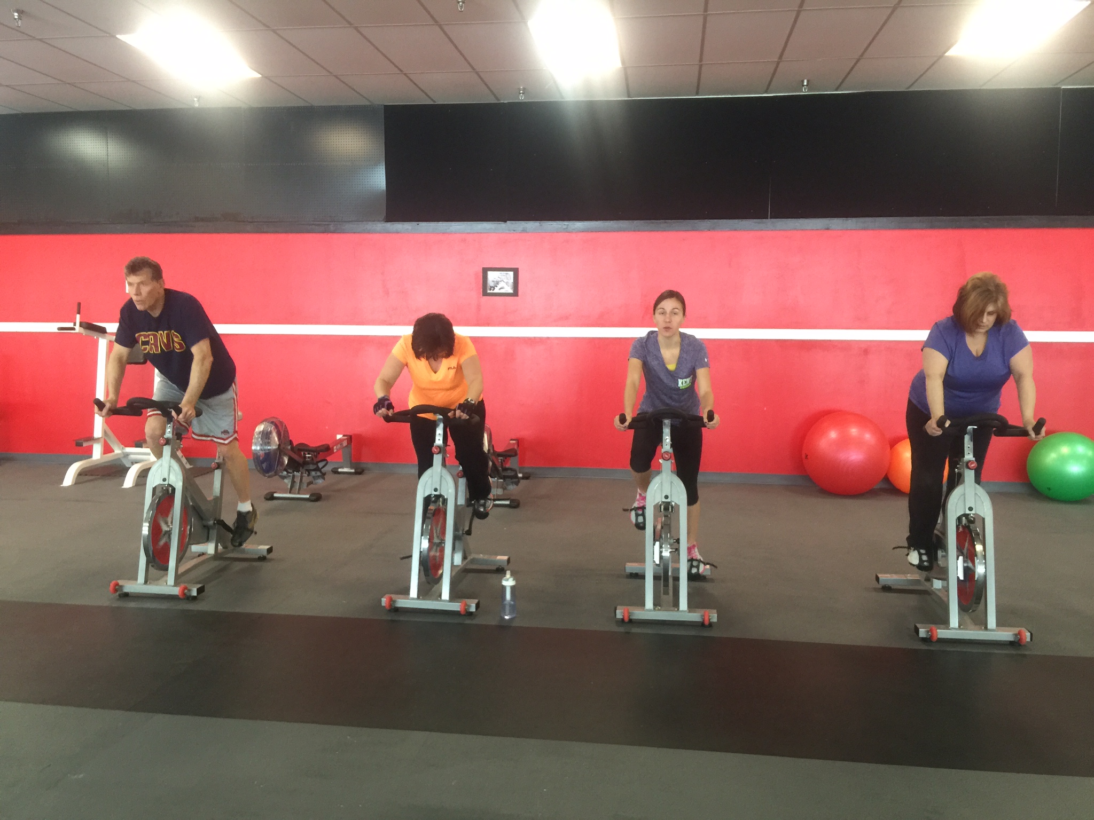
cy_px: 410
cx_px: 547
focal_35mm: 29
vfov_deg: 48.2
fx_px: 917
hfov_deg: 61.7
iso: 100
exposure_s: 1/15
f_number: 2.2
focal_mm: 4.15
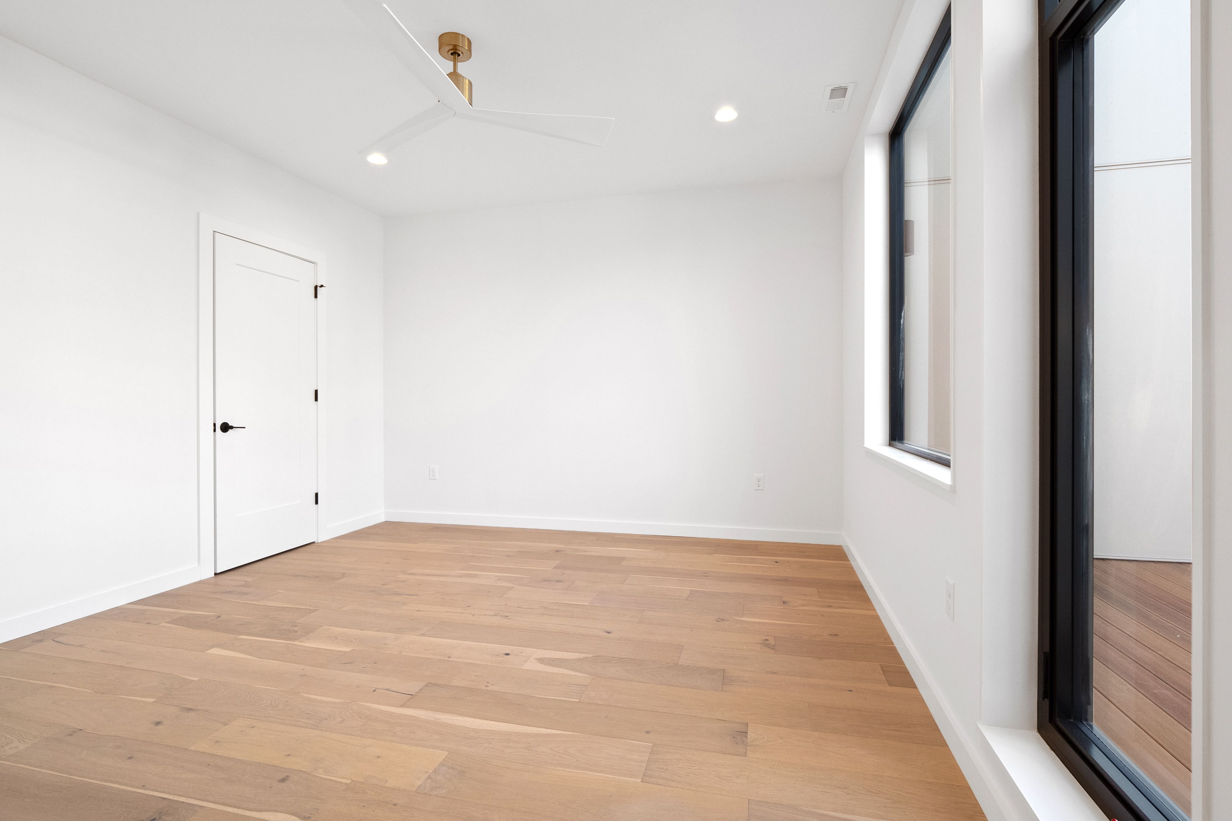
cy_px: 410
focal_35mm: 16
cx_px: 616
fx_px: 548
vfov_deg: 73.7
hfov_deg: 96.7
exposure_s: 1/40
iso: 400
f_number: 6.3
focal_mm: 8
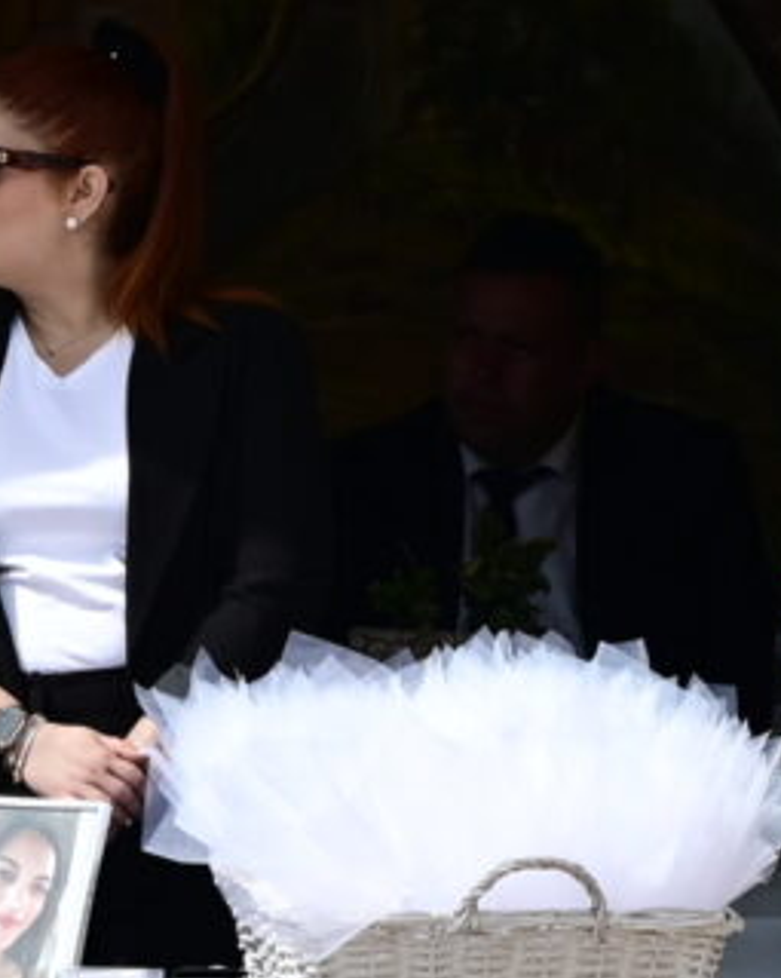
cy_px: 487
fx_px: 6128
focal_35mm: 212
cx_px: 123
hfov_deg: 7.3
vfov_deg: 9.1
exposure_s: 1/2000
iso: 200
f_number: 4.5
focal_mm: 120
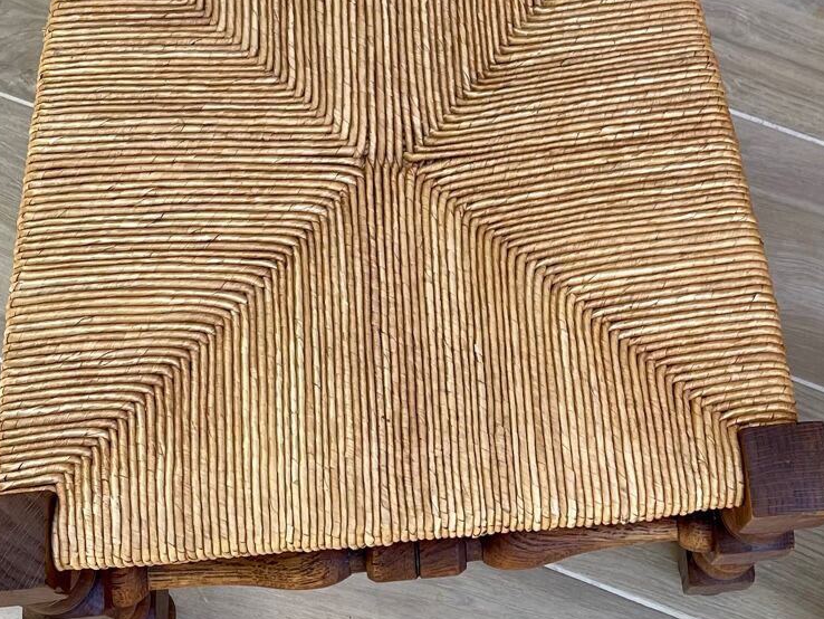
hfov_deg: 27.2
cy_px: -78
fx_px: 1691
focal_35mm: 71
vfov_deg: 19.7
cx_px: 545
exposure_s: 1/155
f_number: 1.6
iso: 32
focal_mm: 4.2
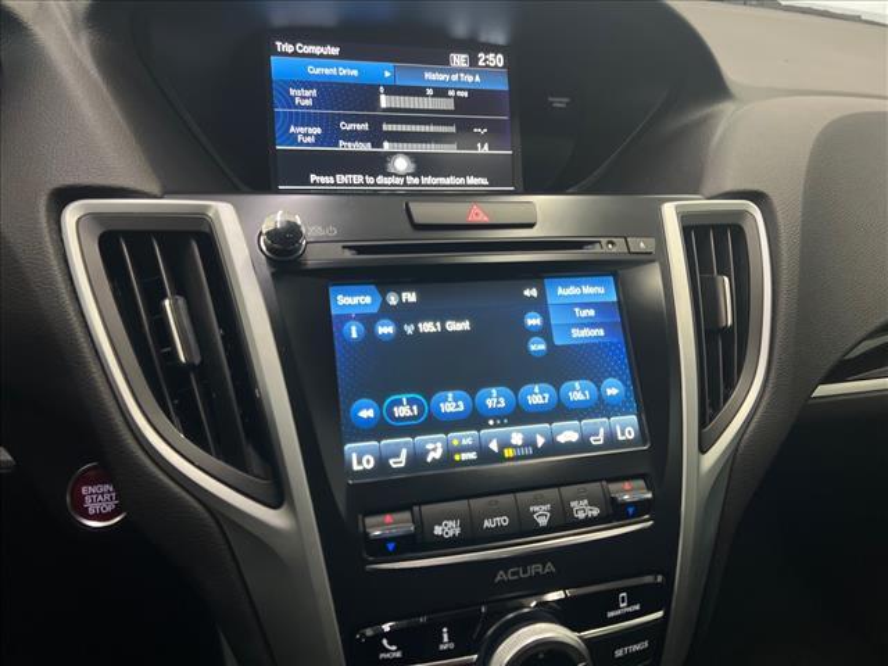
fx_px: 667
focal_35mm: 26
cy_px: 333
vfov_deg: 53.1
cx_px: 444
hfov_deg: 67.3
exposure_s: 1/60
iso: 200
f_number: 1.5
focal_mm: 5.7
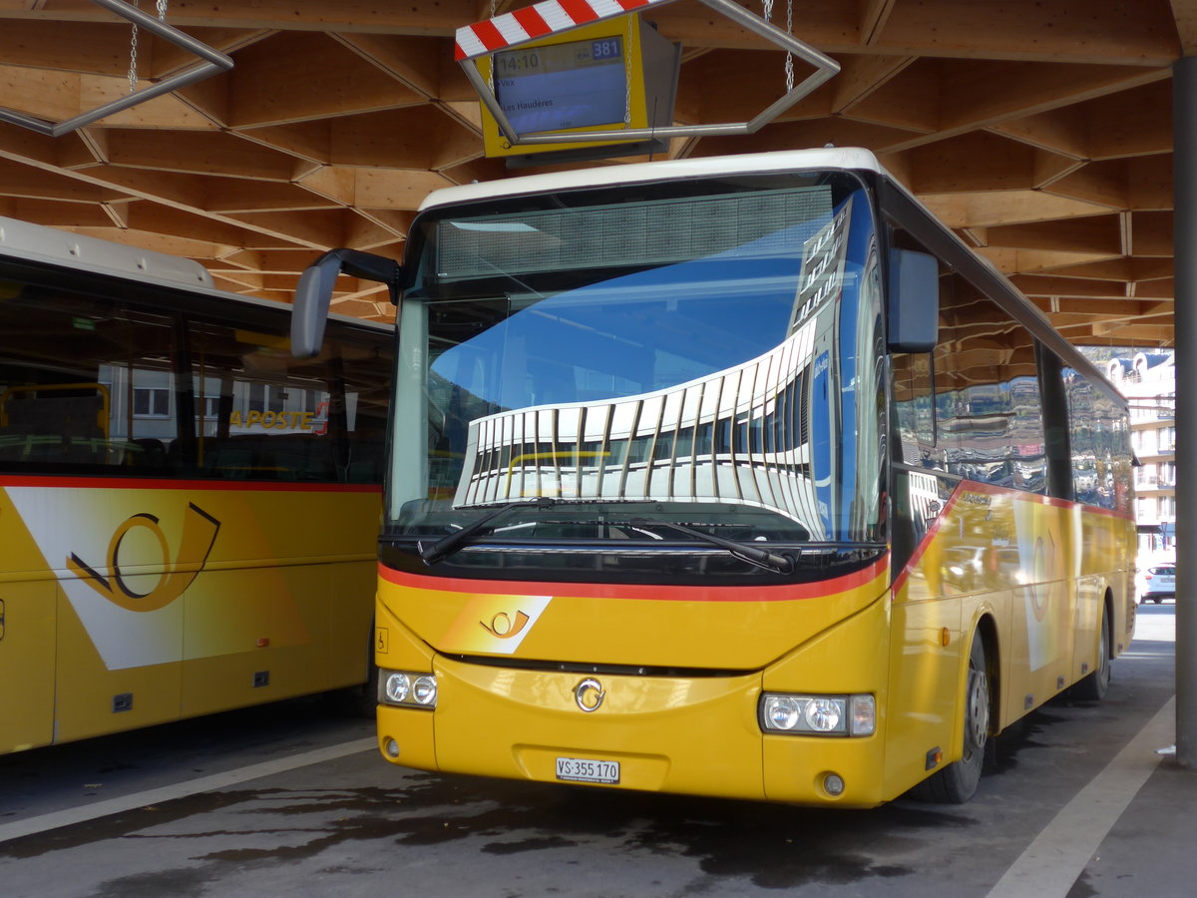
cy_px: 449
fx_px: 1521
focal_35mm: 44
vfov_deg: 32.9
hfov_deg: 42.9
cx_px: 598
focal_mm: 9
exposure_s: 1/250
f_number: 2.8
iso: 80
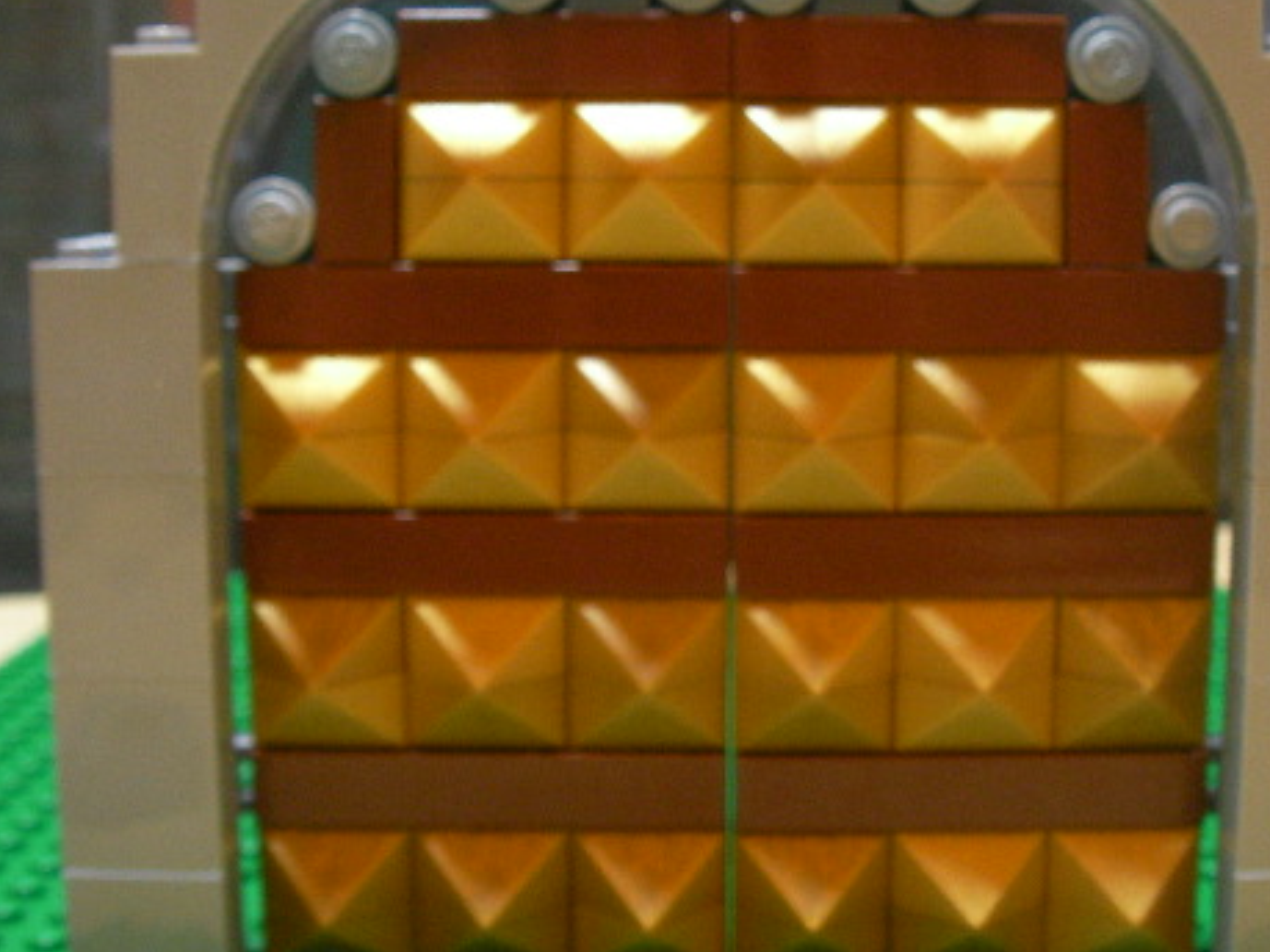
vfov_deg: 27.5
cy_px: 429
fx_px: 1944
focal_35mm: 53
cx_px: 739
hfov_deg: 36.1
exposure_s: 1/8.6
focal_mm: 6.3
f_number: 3.5
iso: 200
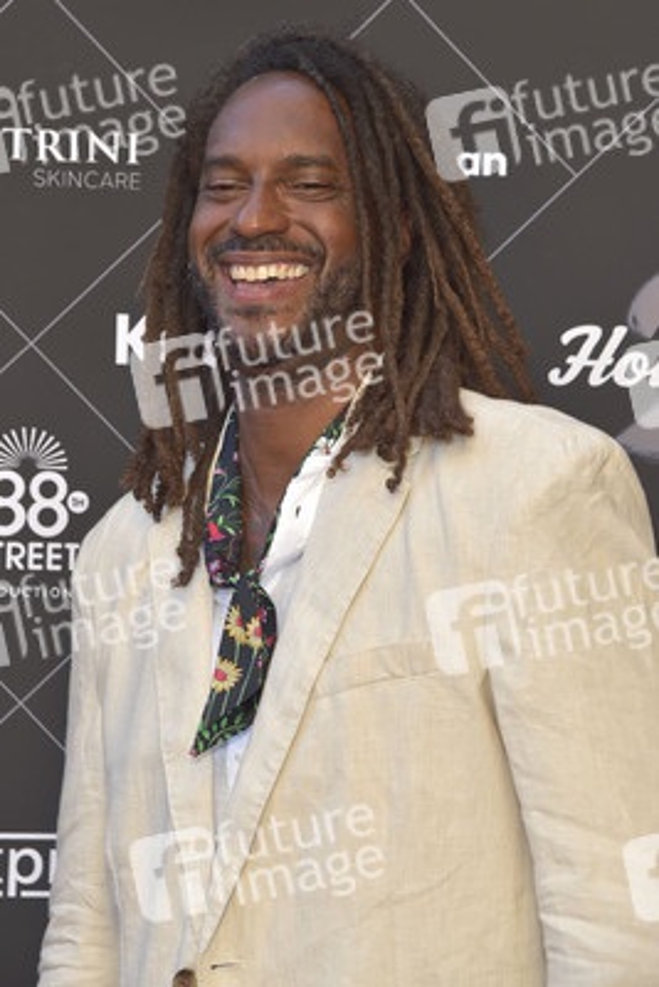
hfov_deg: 14.0
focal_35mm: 98
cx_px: 330
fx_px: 2688
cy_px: 494
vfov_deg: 20.8
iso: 400
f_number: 6.3
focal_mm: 98
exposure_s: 1/250
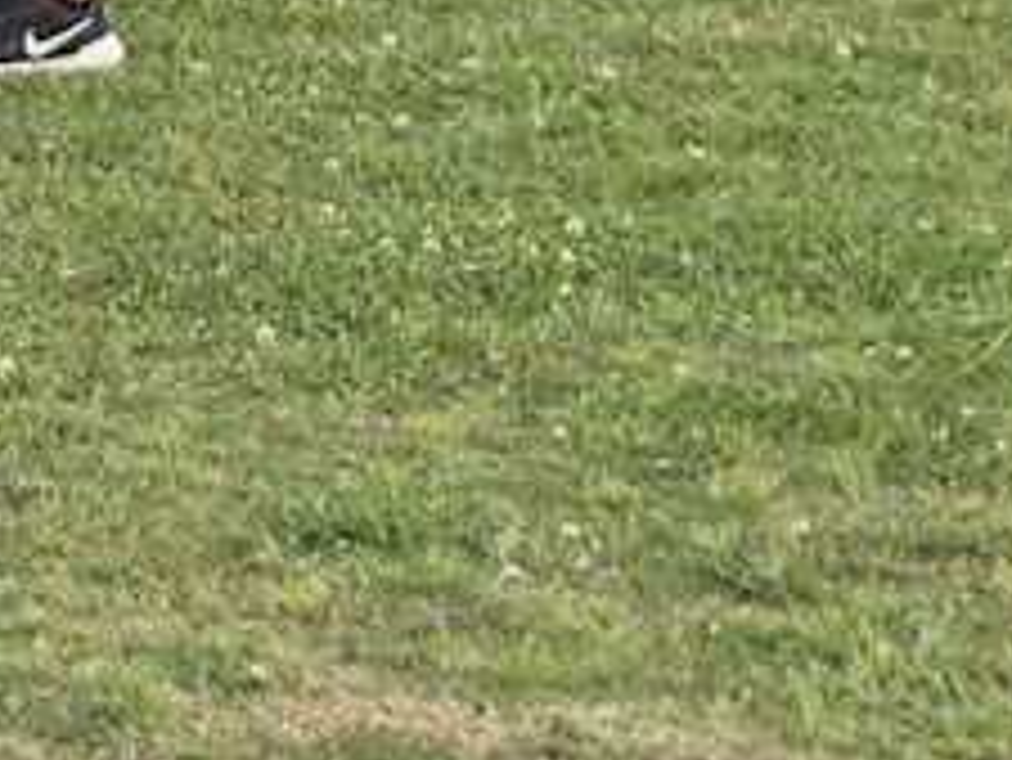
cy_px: 301
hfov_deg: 14.9
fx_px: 2984
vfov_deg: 14.5
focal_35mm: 102
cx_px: -1138
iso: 25
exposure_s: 1/557
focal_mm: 5.4
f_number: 1.8
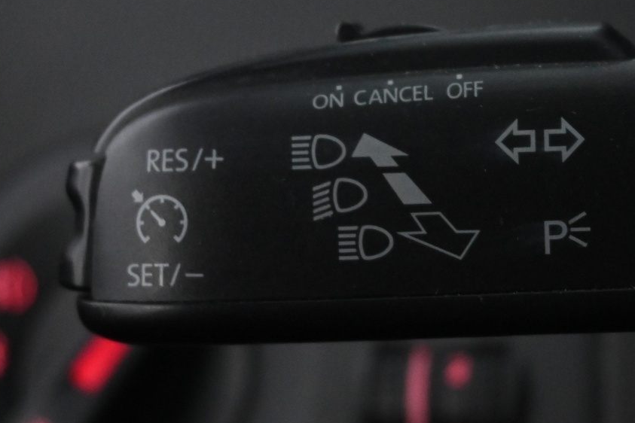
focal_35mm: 98
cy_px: 178
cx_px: 442
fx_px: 1728
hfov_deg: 20.7
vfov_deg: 14.0
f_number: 5
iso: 3600
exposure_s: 1/50
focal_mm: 34
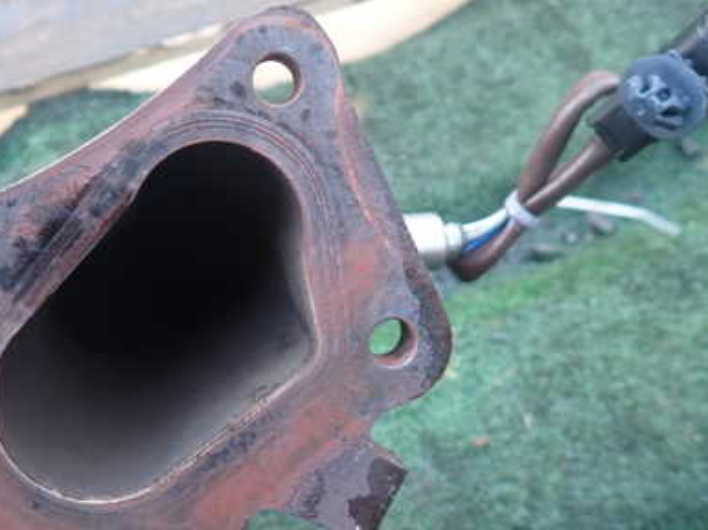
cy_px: 237
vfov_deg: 36.7
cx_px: 248
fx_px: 797
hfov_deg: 47.3
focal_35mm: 39
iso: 200
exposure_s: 1/50
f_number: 2
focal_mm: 4.5
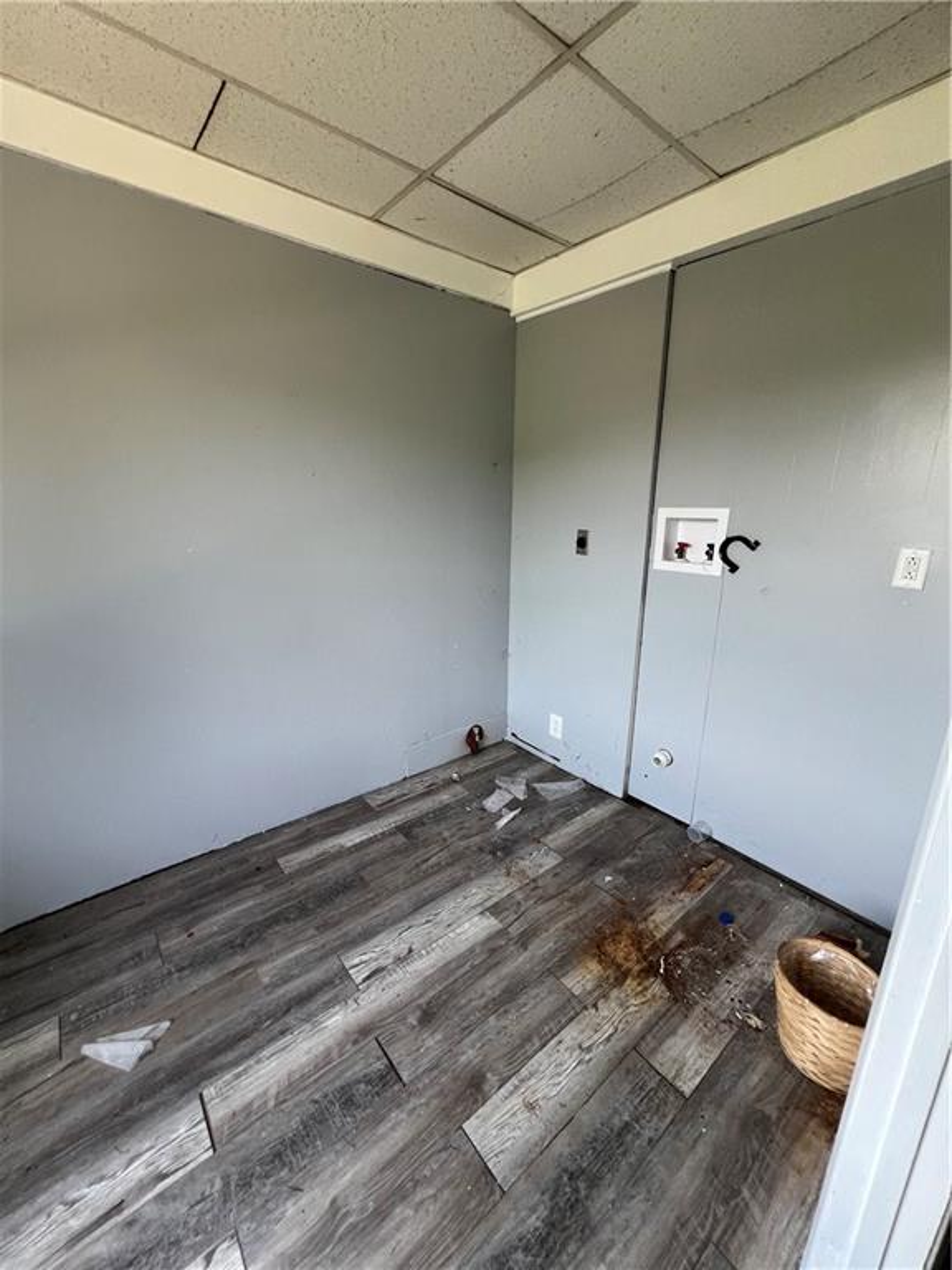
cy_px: 635
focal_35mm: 13
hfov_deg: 89.9
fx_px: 477
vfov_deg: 106.2
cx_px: 476
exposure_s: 1/99
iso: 64
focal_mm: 1.57
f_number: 1.8
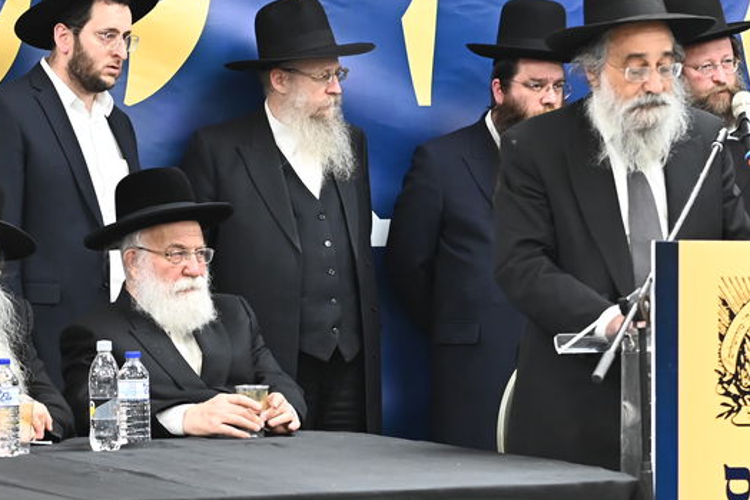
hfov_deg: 9.4
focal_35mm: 219
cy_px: 292
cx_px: 250
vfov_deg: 6.3
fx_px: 4561
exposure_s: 1/160
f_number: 4.5
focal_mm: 82
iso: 2000
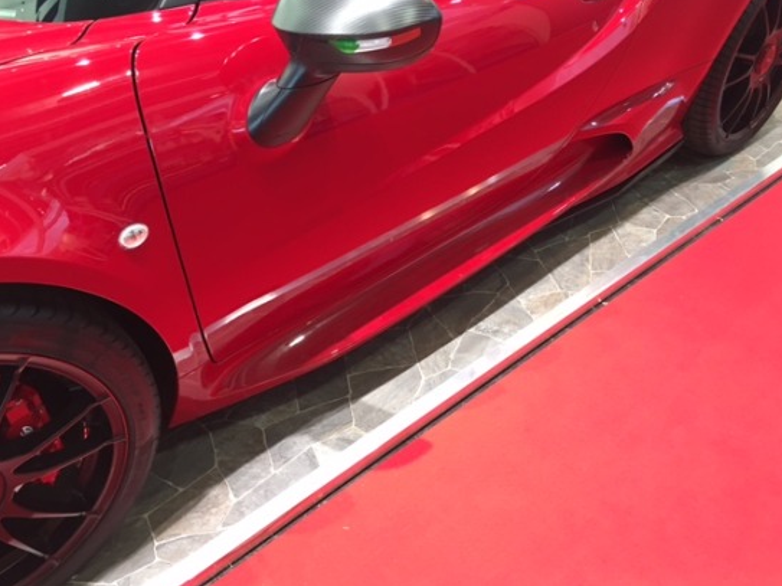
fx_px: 700
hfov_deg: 58.4
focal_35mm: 31
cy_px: 294
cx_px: 392
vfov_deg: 45.4
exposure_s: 1/33
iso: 160
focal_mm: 4.15
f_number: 2.2
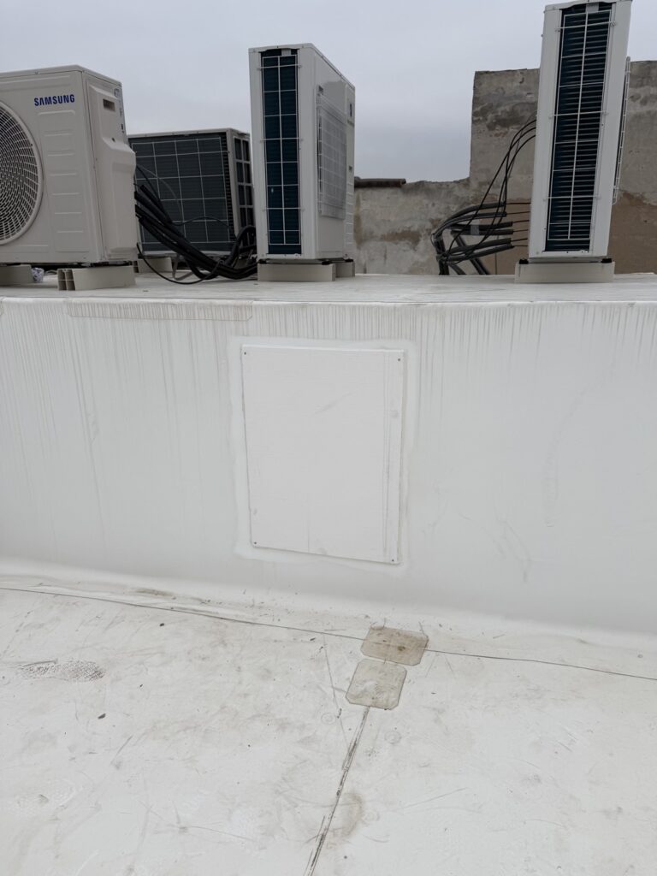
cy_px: 438
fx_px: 607
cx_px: 328
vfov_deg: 71.6
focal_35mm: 24
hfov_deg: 56.8
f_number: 1.78
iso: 80
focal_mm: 6.76
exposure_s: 1/750
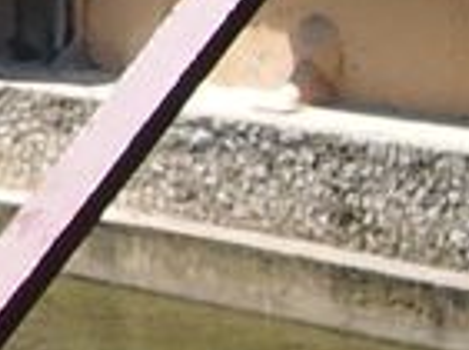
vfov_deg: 5.8
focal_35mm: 255
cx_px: -965
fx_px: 3446
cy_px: -100
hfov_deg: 7.0
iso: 50
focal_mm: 5.8
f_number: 4.3
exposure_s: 1/200
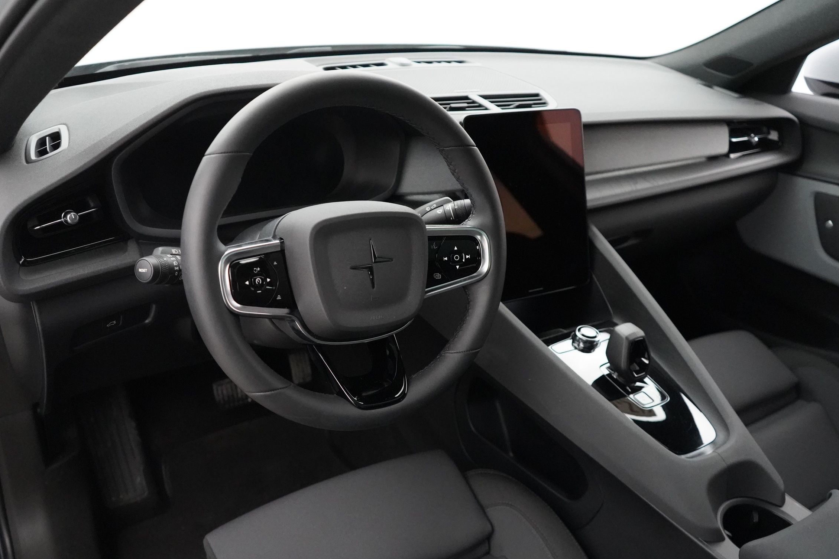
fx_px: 723
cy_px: 309
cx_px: 417
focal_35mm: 31
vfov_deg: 42.3
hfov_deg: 60.3
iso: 12800
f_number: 3.5
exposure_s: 1/160
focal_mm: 28
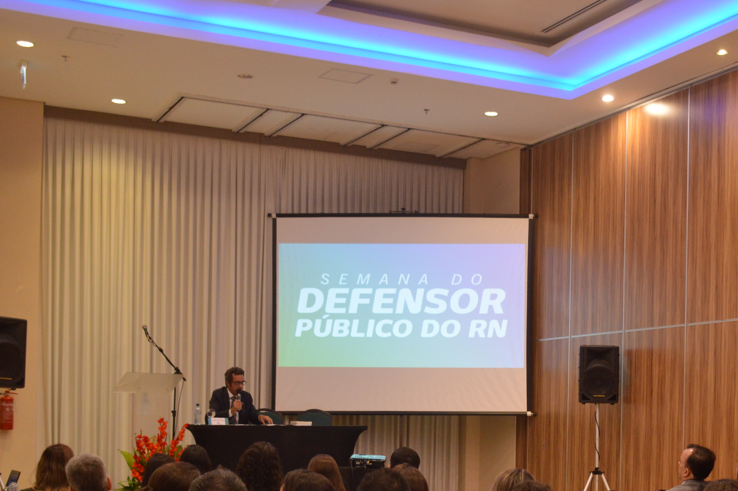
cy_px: 412
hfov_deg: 33.2
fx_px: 1208
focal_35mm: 59
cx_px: 564
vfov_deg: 22.6
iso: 800
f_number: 3.5
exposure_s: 1/40
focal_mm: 22
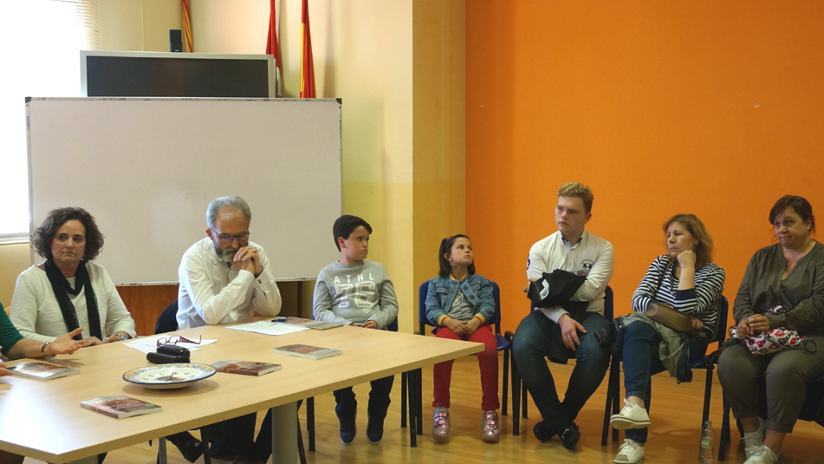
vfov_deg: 22.3
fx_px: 1175
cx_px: 426
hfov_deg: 38.6
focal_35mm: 54
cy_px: 235
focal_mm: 23
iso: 640
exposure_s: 1/60
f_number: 4.5
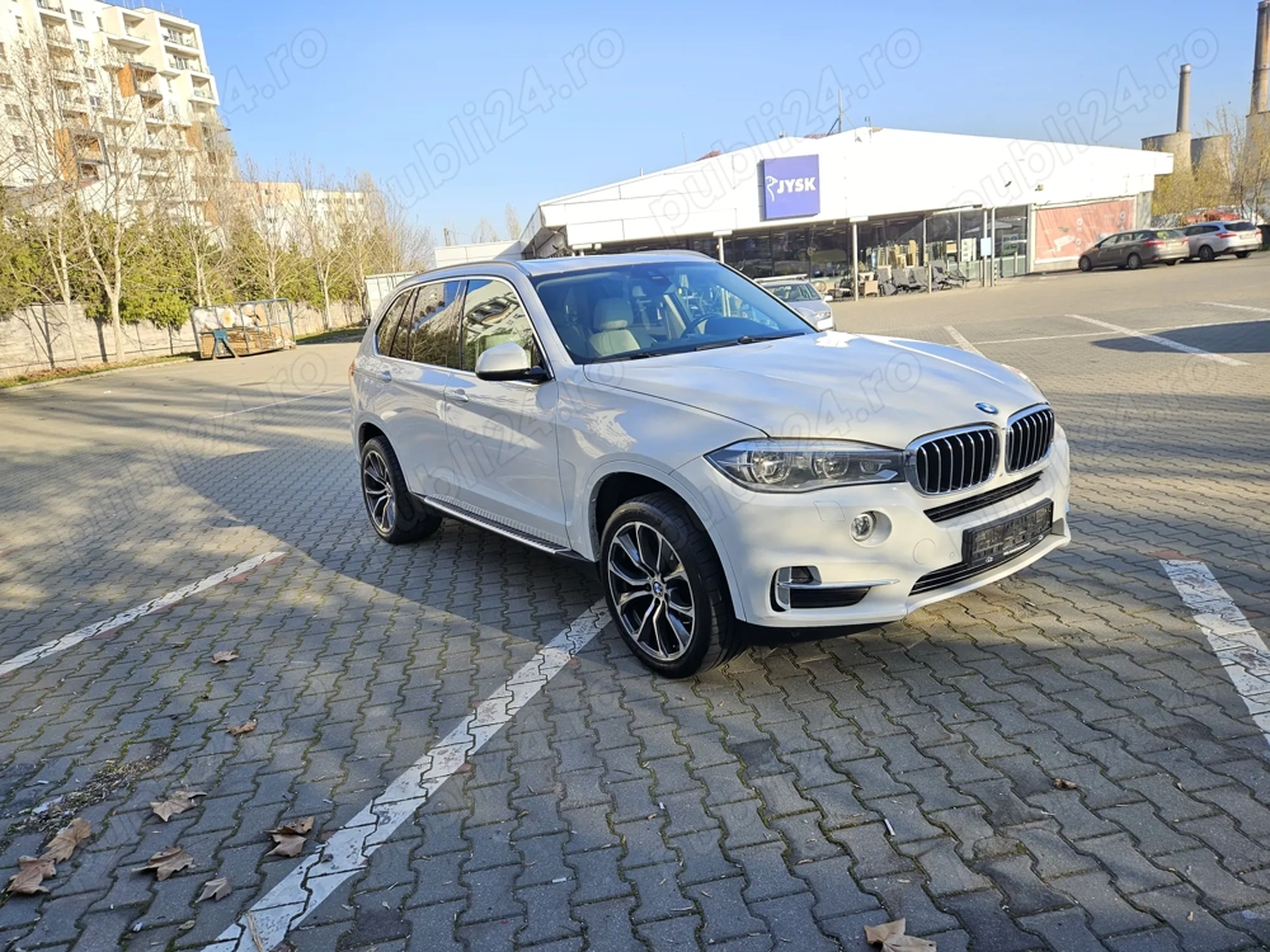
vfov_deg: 58.9
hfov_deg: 73.9
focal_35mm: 23
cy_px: 476
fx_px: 844
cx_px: 635
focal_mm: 5.4
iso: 25
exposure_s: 1/633
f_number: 1.8
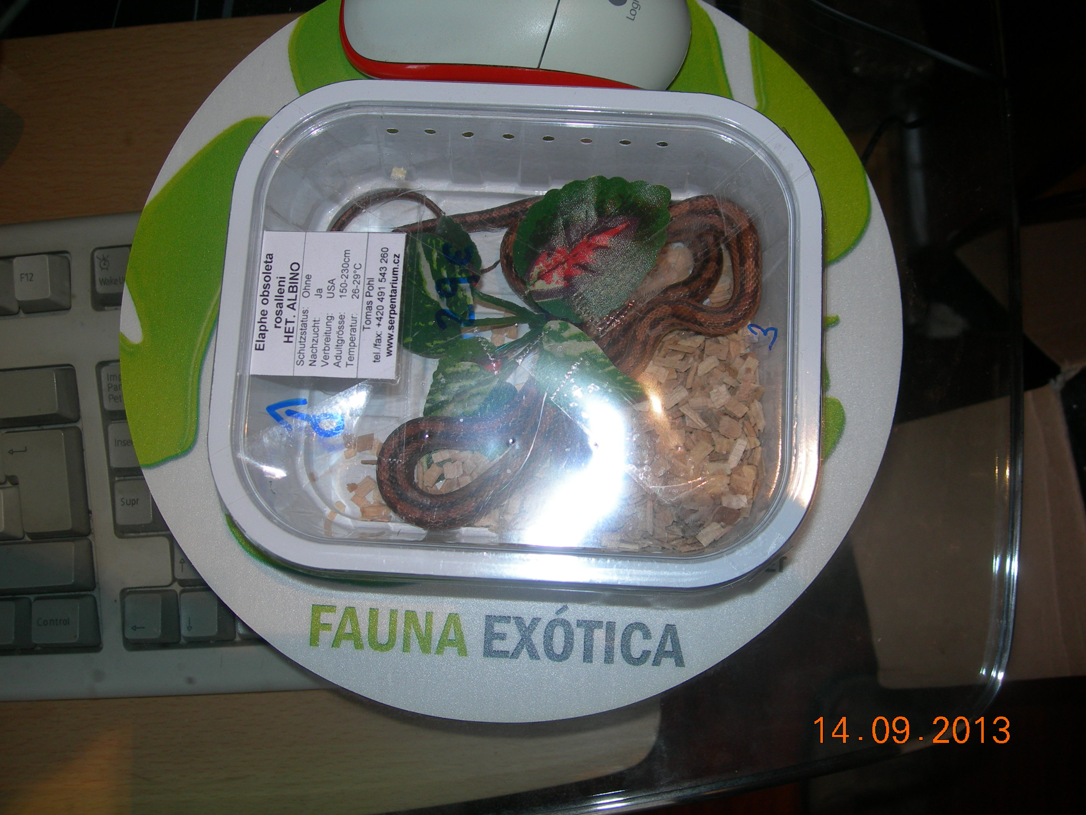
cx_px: 543
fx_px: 1192
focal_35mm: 38
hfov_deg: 49.0
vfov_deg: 37.7
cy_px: 408
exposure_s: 1/60.1
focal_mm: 7.8
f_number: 2.8
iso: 50
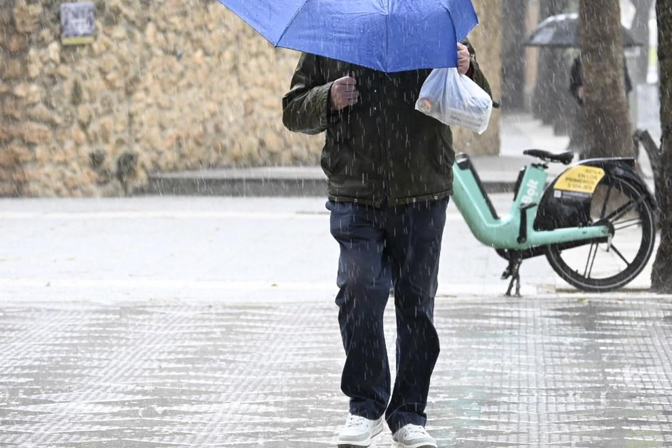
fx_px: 5653
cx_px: 387
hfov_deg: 6.8
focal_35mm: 303
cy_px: 208
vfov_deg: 4.5
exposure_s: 1/250
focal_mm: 125
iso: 3200
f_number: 5.3
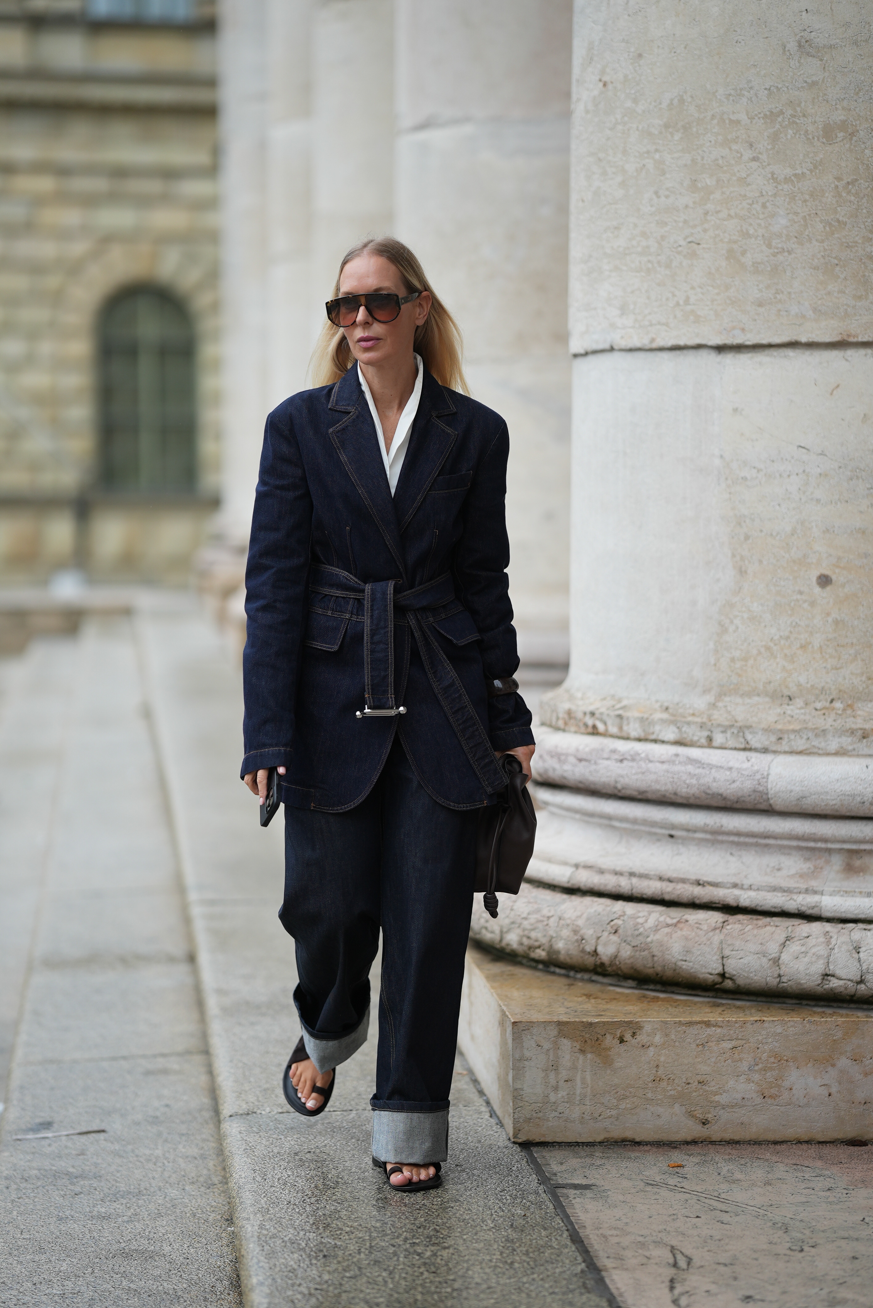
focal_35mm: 85
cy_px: 654
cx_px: 436
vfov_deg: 23.9
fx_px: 3088
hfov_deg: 16.1
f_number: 1.4
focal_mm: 85
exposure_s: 1/1000
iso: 200
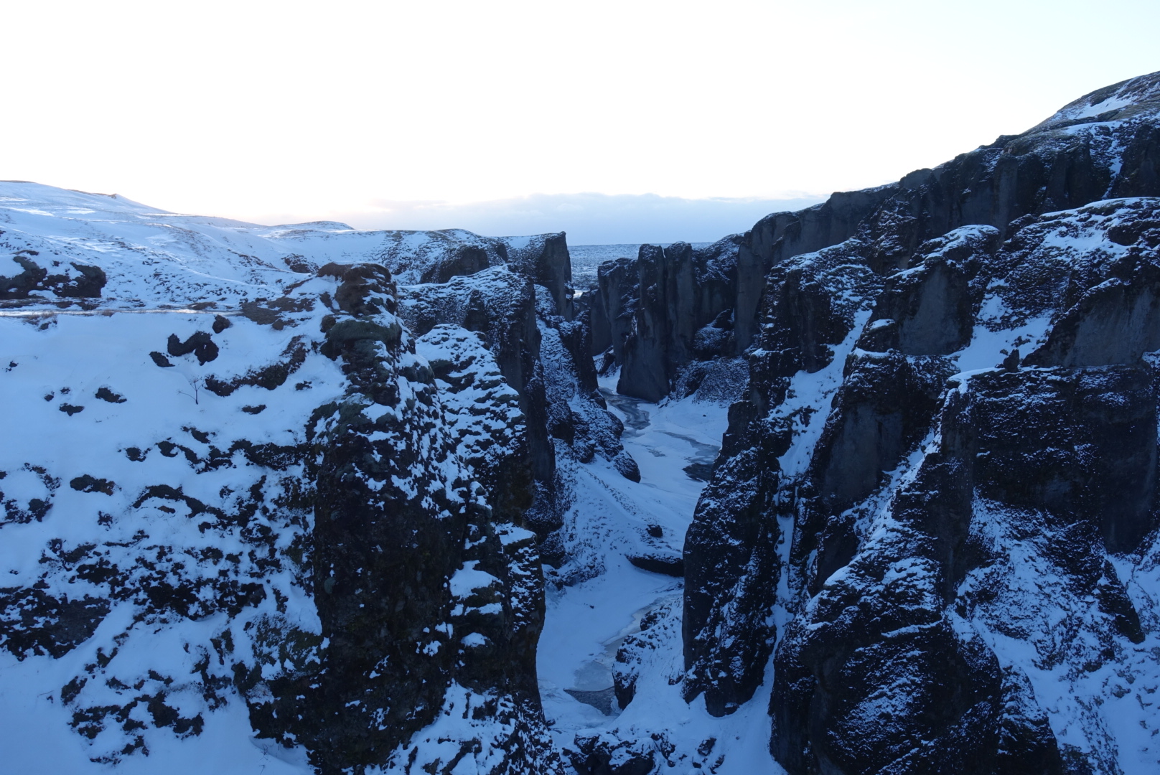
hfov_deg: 58.7
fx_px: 1032
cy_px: 388
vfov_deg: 41.2
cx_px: 580
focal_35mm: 32
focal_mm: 11.81
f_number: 7.1
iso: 125
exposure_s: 1/25
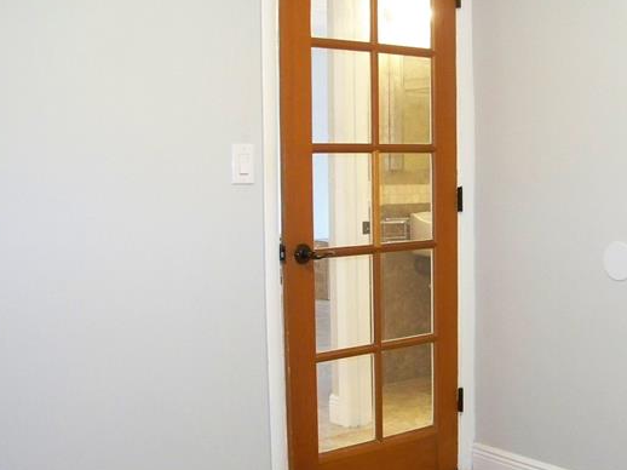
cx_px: 396
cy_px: 256
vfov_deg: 28.5
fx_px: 923
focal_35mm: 51
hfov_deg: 37.3
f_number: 2.8
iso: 400
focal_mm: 5.85
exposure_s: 1/30
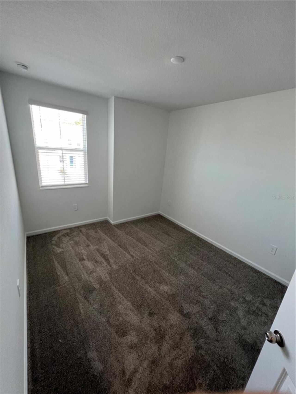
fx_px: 148
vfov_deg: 106.2
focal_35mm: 13
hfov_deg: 89.9
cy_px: 197
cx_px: 148
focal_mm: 1.57
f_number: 1.8
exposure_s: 1/120
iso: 160
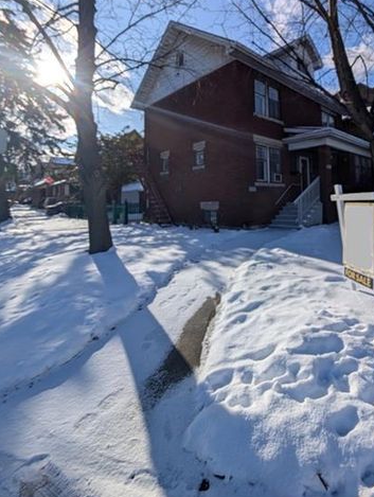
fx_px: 244
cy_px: 185
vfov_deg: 89.1
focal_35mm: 17
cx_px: 247
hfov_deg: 72.8
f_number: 1.7
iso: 42
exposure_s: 1/5848
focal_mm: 2.02
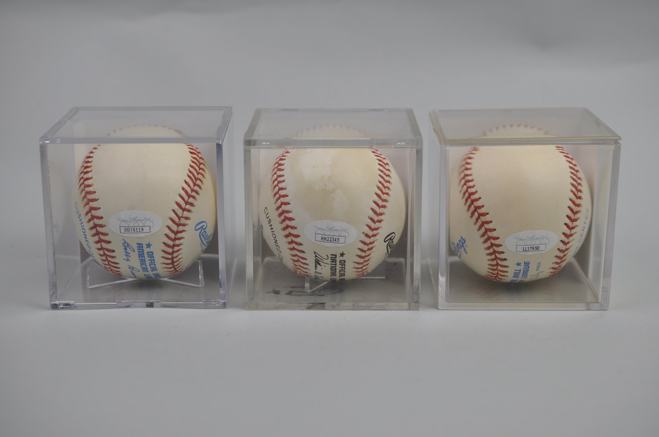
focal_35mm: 60
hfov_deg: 33.4
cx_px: 330
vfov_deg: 22.6
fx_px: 1097
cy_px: 218
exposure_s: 1/100
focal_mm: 40
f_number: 5
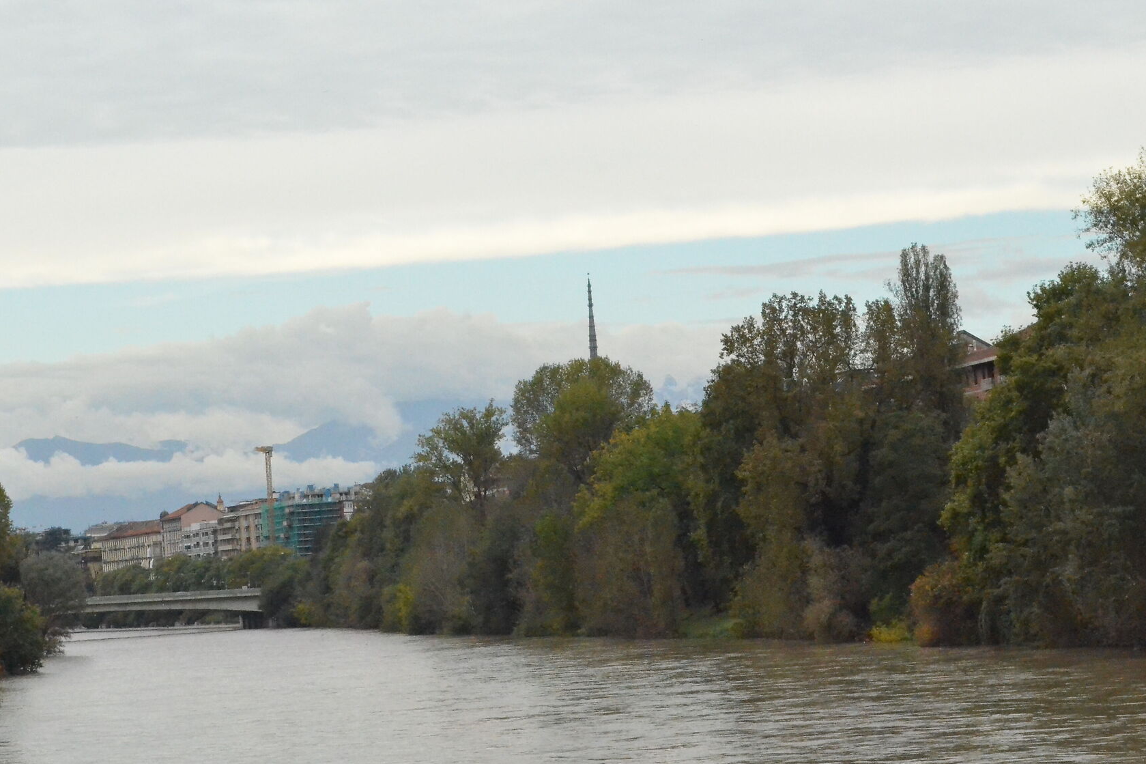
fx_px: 3747
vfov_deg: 11.6
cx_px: 556
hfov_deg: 17.4
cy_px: 302
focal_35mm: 118
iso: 6400
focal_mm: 55
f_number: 14
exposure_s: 1/2500
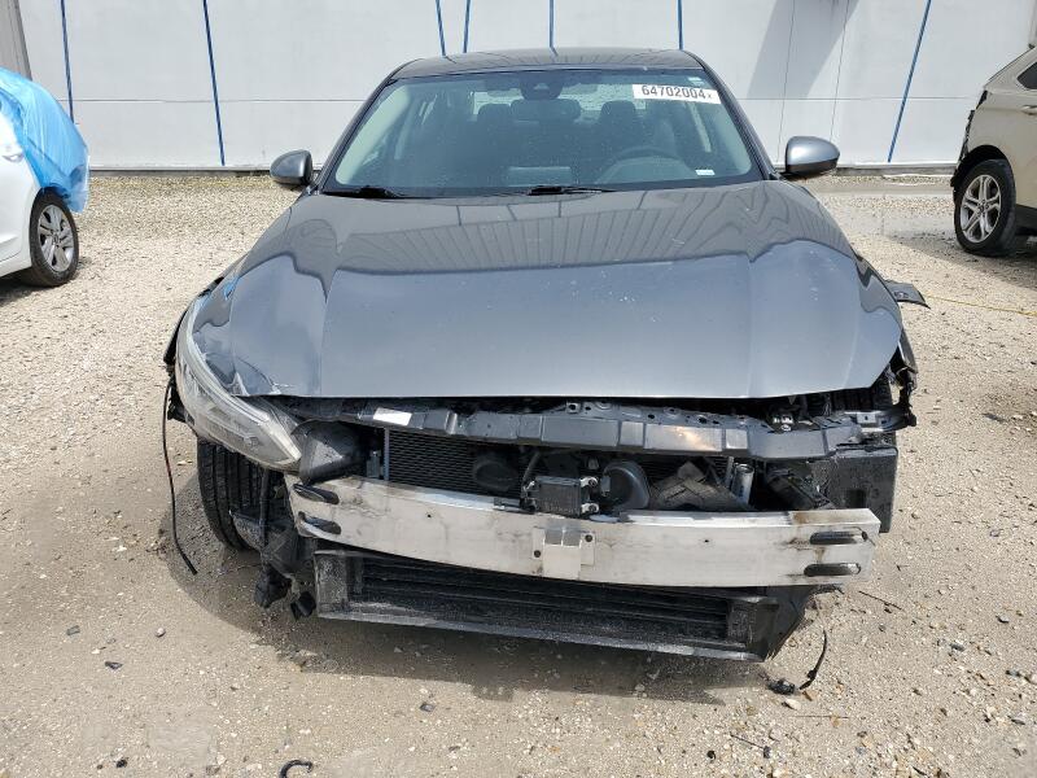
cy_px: 389
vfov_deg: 53.1
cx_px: 518
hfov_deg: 67.3
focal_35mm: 26
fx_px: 779
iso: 50
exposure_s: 1/2000
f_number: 1.5
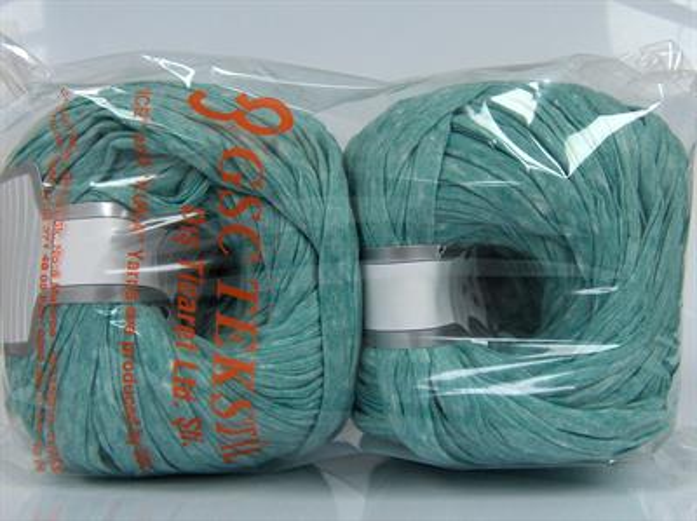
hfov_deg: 43.0
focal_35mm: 44
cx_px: 348
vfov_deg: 32.8
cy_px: 260
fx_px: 885
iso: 195
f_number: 2.8
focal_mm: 8.96
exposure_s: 1/120
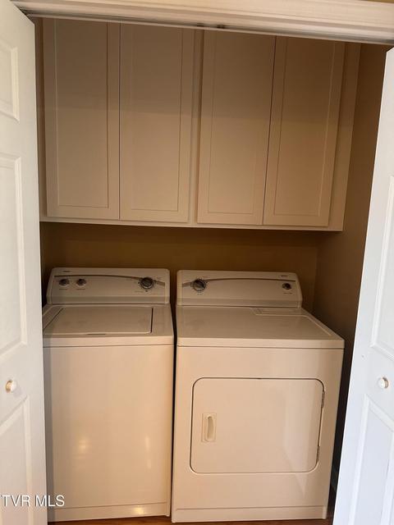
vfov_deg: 71.6
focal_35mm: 24
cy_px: 262
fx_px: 364
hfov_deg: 56.8
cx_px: 197
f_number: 1.78
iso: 400
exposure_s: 1/60
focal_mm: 6.86
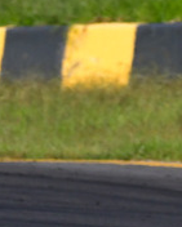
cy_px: 186
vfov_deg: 0.7
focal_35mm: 2947
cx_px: 440
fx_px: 19825
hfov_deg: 0.5
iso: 500
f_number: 13
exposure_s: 1/640
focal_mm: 460
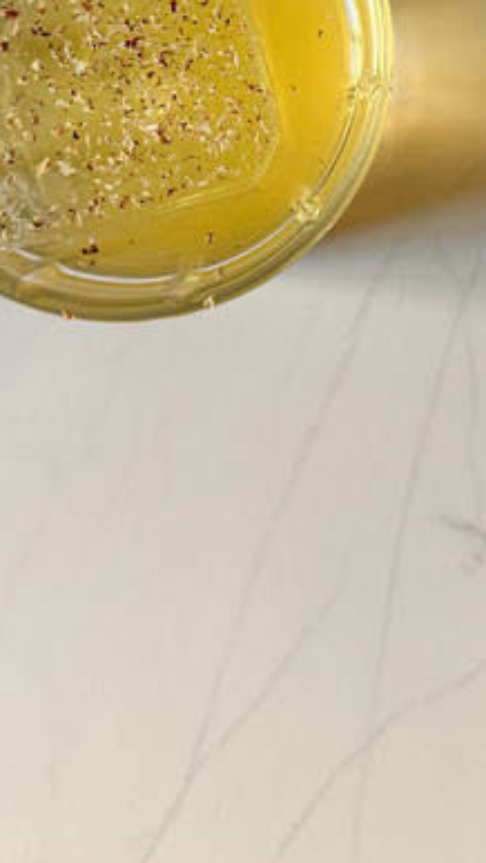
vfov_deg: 35.9
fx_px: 1236
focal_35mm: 54
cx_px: 363
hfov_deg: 22.1
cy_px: 69
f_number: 1.78
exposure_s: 1/120
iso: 200
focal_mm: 6.76
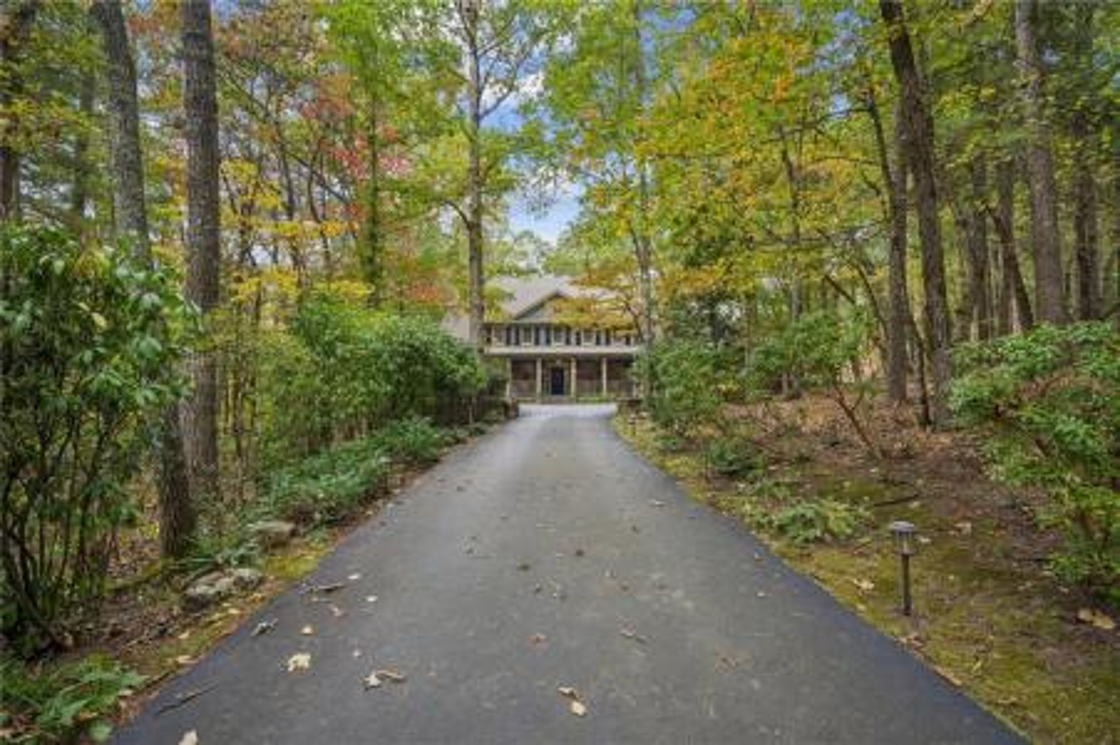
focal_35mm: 16
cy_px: 372
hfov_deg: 96.8
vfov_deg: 73.7
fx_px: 497
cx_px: 560
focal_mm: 16
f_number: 5.6
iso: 100
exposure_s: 1/30
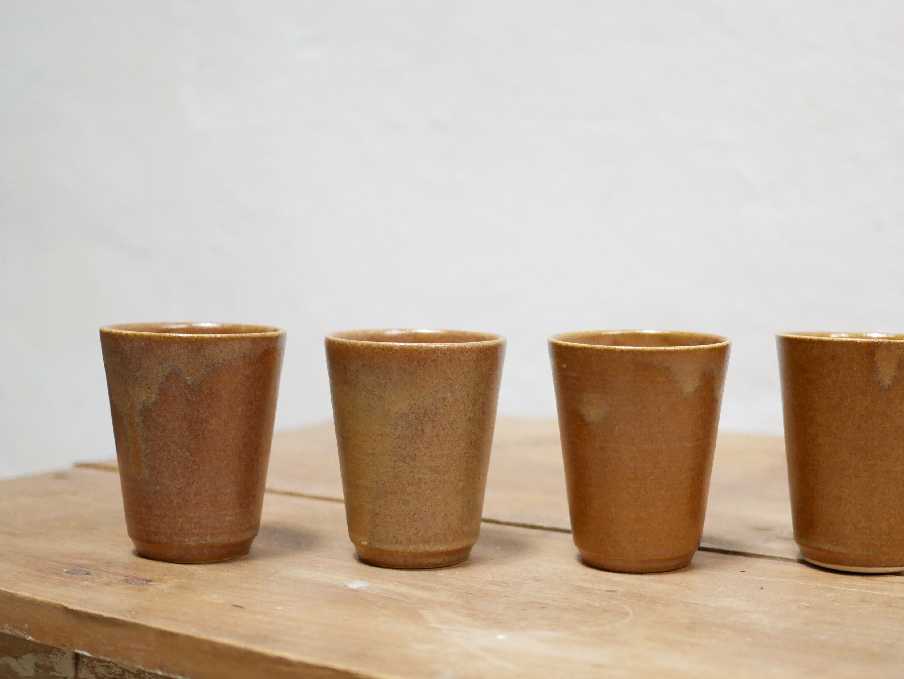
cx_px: 529
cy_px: 407
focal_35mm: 54
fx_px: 1411
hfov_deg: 35.4
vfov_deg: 27.0
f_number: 1.7
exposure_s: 1/60
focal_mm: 20
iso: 800
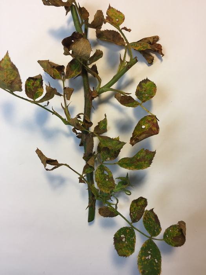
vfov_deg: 61.7
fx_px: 230
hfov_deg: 48.2
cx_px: 103
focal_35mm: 29
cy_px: 138
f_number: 2.2
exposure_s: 1/40
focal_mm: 4.15
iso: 32
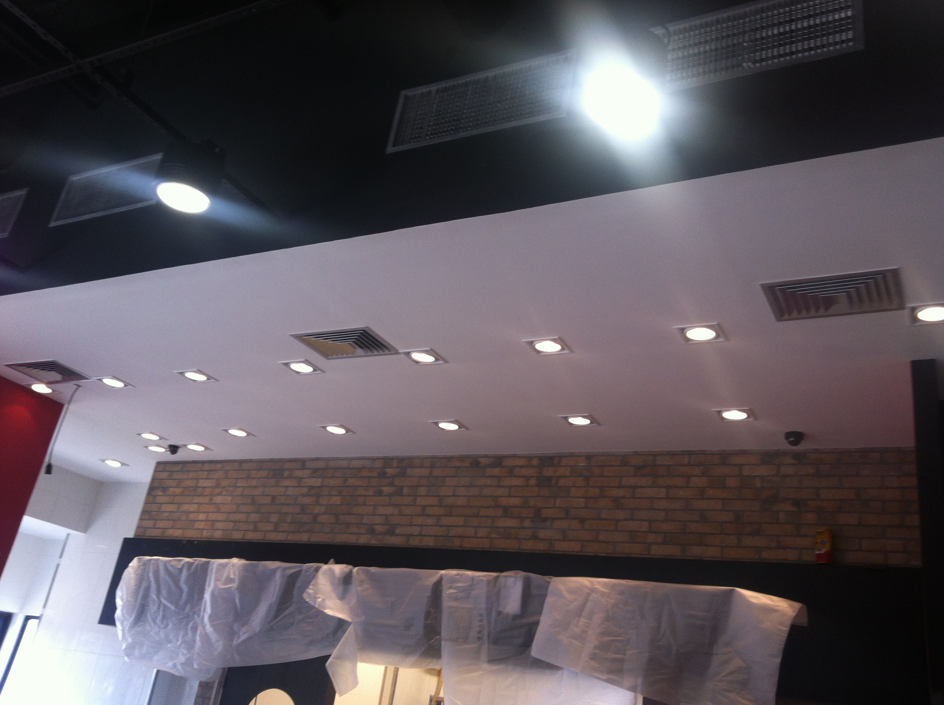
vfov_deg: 40.6
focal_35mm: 35
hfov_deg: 52.7
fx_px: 953
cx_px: 472
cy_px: 352
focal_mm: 3.85
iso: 80
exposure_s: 1/50
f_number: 2.8
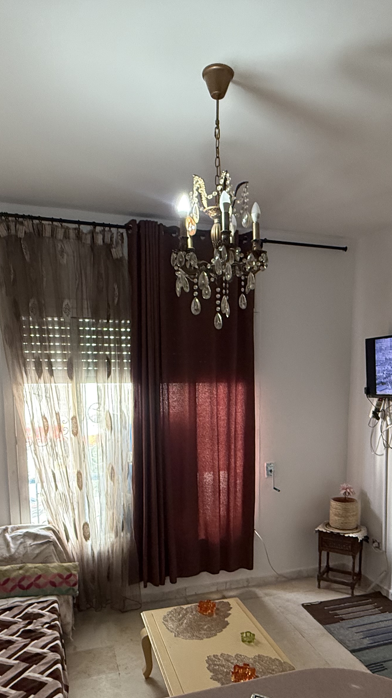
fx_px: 481
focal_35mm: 26
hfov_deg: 44.3
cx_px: 220
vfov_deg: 70.7
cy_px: 436
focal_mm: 2.22
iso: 320
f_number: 2.2
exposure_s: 1/99
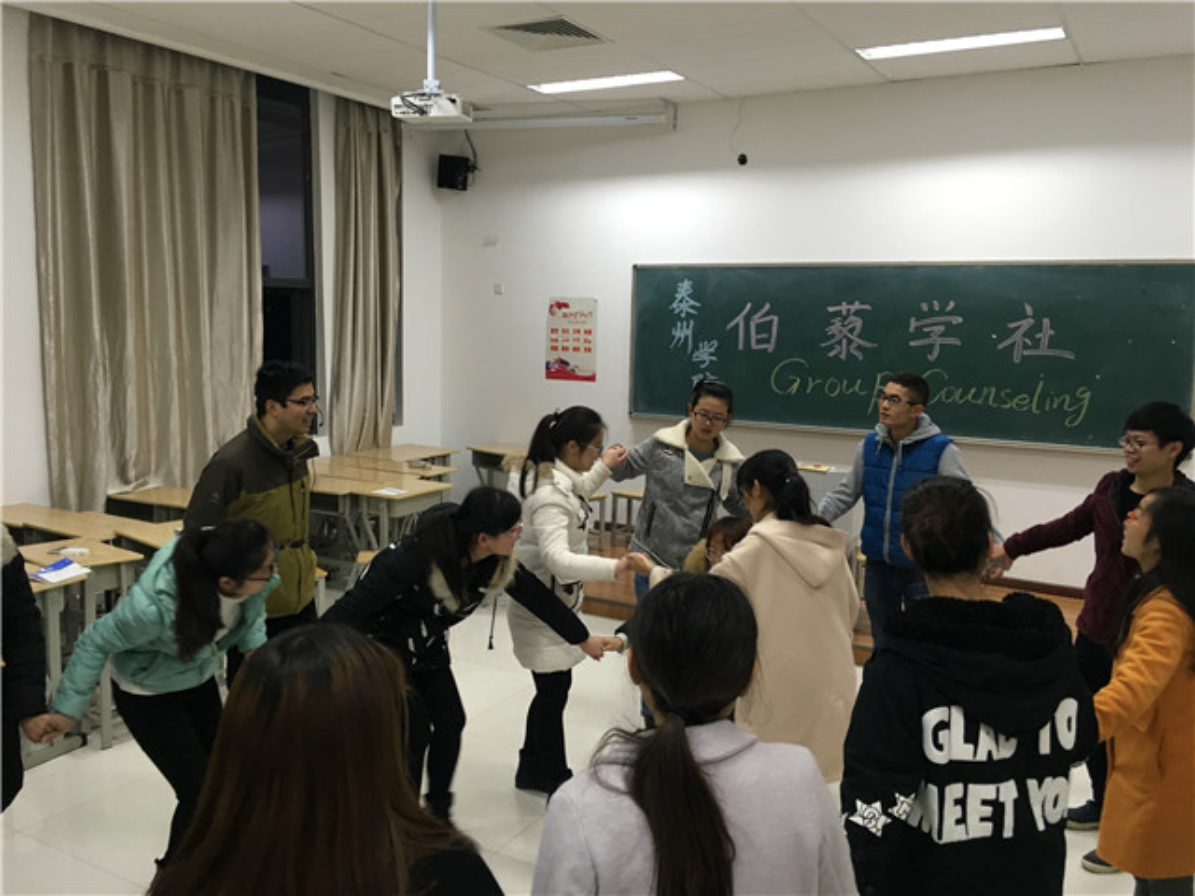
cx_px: 598
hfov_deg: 61.7
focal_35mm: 29
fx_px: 1001
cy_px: 448
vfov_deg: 48.2
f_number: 2.2
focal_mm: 4.15
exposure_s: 1/33
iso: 125
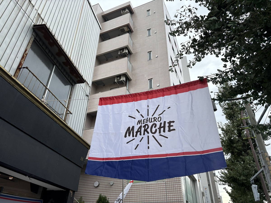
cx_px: 136
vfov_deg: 53.1
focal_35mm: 26
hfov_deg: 67.3
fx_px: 204
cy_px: 102
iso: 50
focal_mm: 5.96
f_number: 1.6
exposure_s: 1/1311
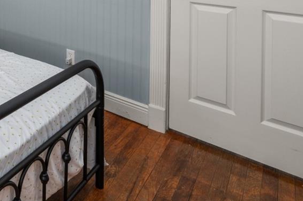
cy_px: -56
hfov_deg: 44.7
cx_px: -18
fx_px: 286
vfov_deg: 30.9
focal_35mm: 34
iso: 400
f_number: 11
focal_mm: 12
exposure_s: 1/2.5
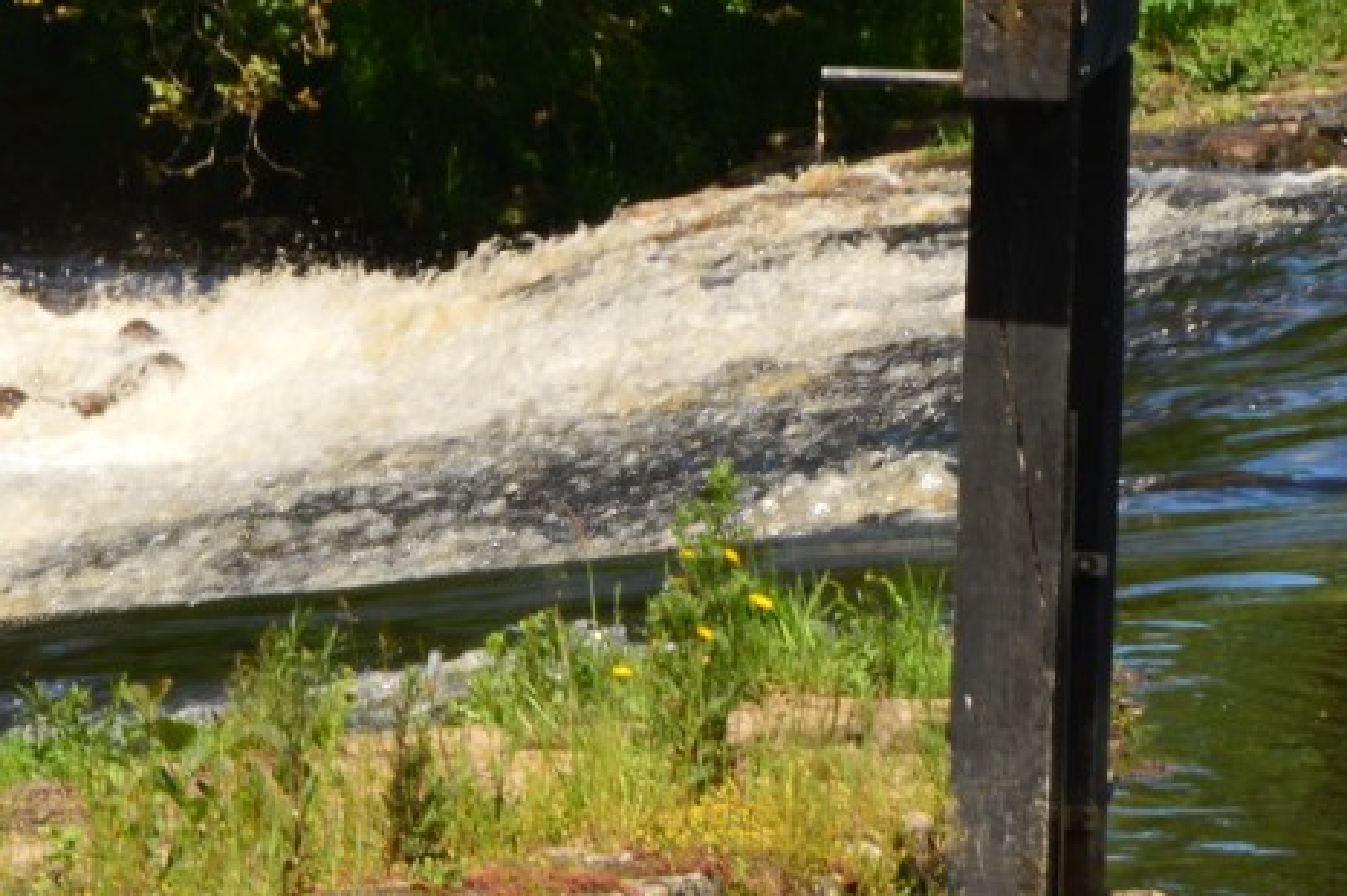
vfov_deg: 4.2
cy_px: 367
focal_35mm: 324
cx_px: 332
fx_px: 12114
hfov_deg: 6.4
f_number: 11
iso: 200
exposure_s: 1/100
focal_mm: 62
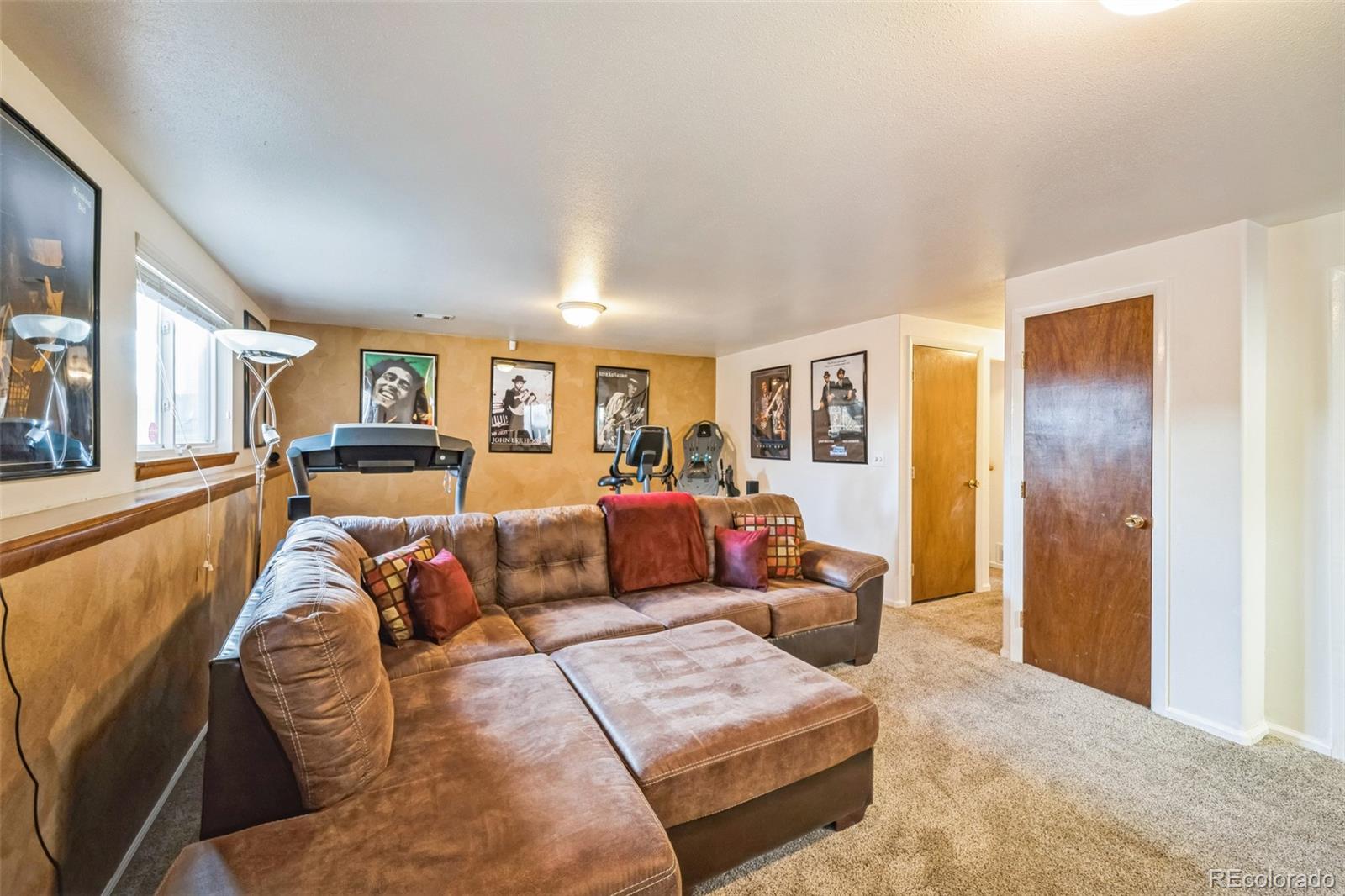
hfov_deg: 104.3
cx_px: 672
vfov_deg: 81.2
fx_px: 523
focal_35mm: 14
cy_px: 448
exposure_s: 1/3.33
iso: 400
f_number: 8
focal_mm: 14
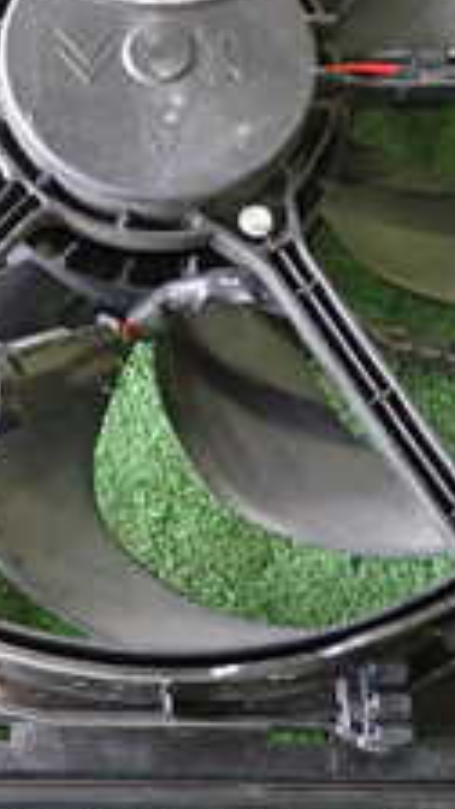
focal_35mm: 73
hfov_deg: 16.1
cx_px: -36
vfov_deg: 28.4
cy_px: 177
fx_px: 1566
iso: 500
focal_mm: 4.5
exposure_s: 1/30
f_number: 2
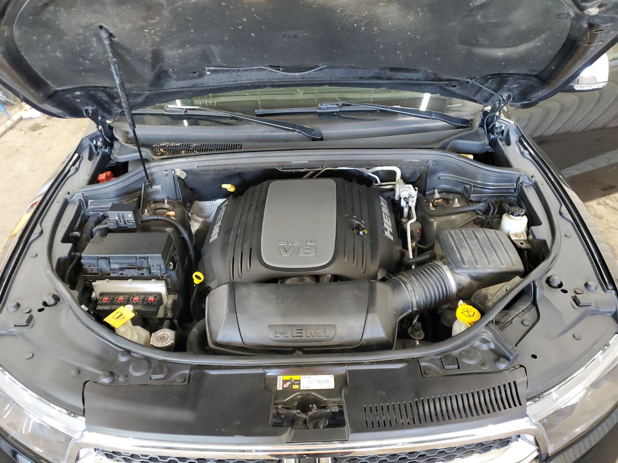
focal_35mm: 26
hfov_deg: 67.3
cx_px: 309
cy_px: 232
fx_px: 464
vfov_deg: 53.1
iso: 299
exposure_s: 1/30
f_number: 1.5
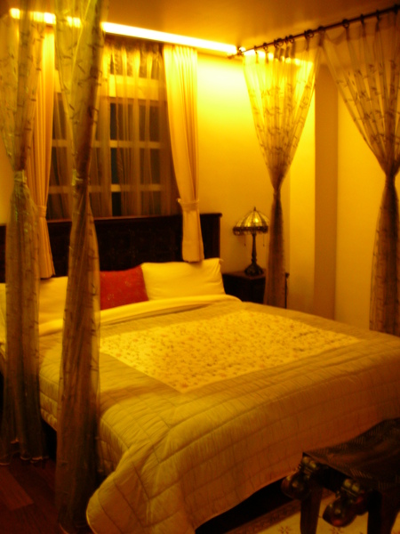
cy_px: 267
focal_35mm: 35
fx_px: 539
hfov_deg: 40.7
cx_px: 200
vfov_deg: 52.6
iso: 80
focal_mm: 5.8
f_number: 3
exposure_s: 1/3.9
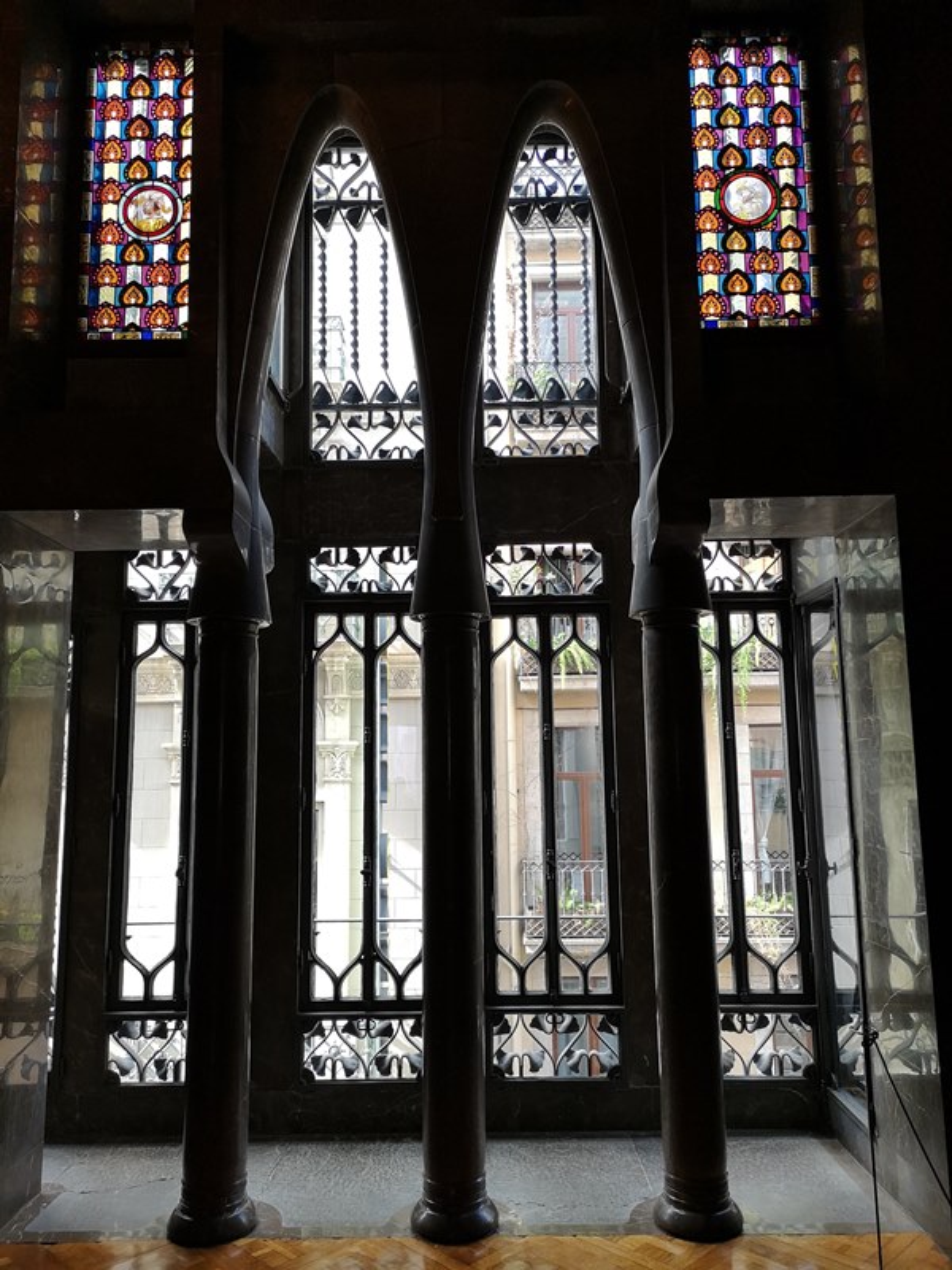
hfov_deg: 51.4
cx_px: 476
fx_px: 990
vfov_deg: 65.3
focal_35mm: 27
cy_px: 635
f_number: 1.8
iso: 80
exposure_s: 1/100
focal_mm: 3.95
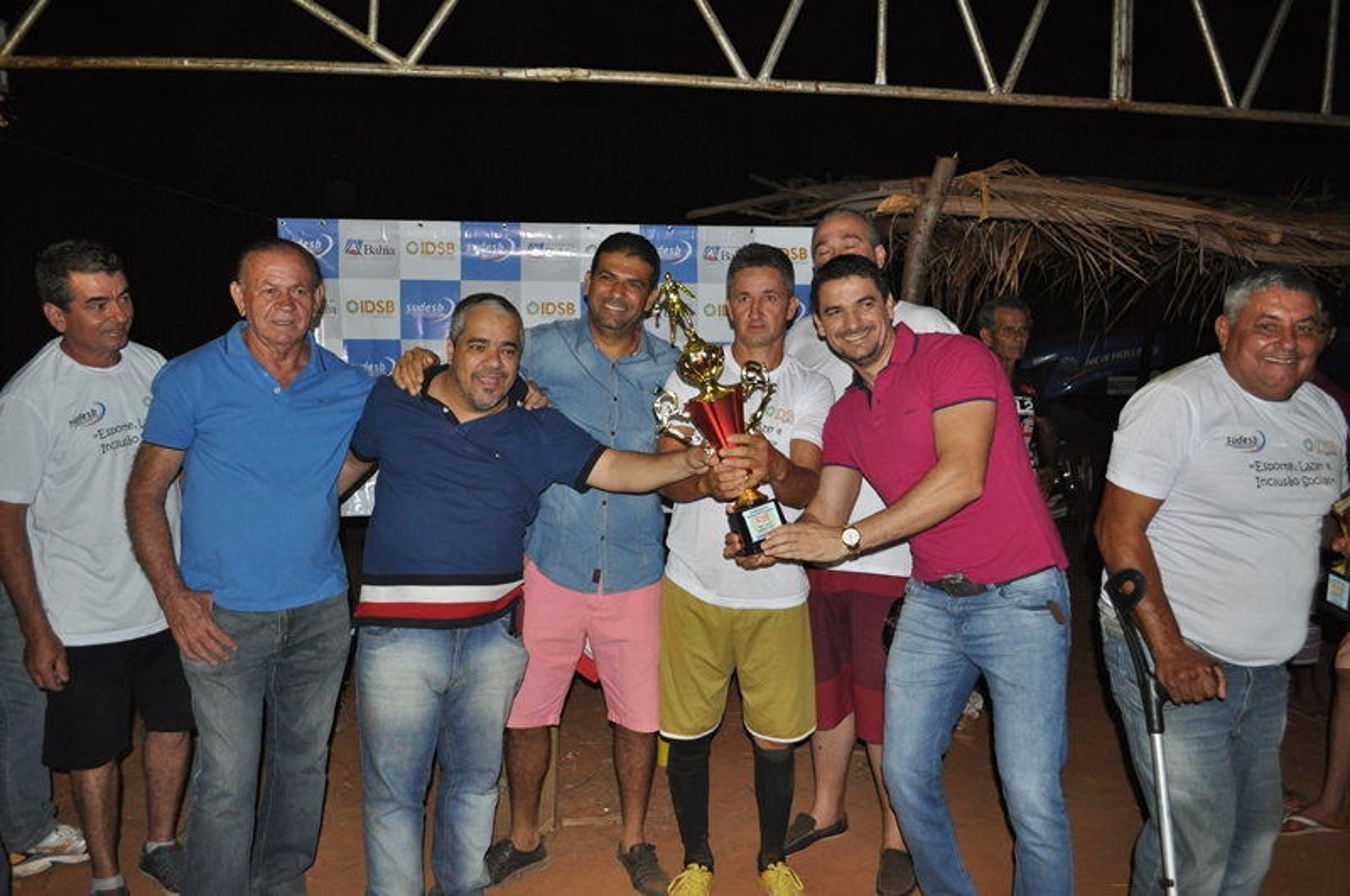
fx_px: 1011
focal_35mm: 27
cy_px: 448
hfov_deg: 67.5
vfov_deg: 47.8
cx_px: 675
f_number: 3.5
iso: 800
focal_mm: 18
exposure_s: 1/60
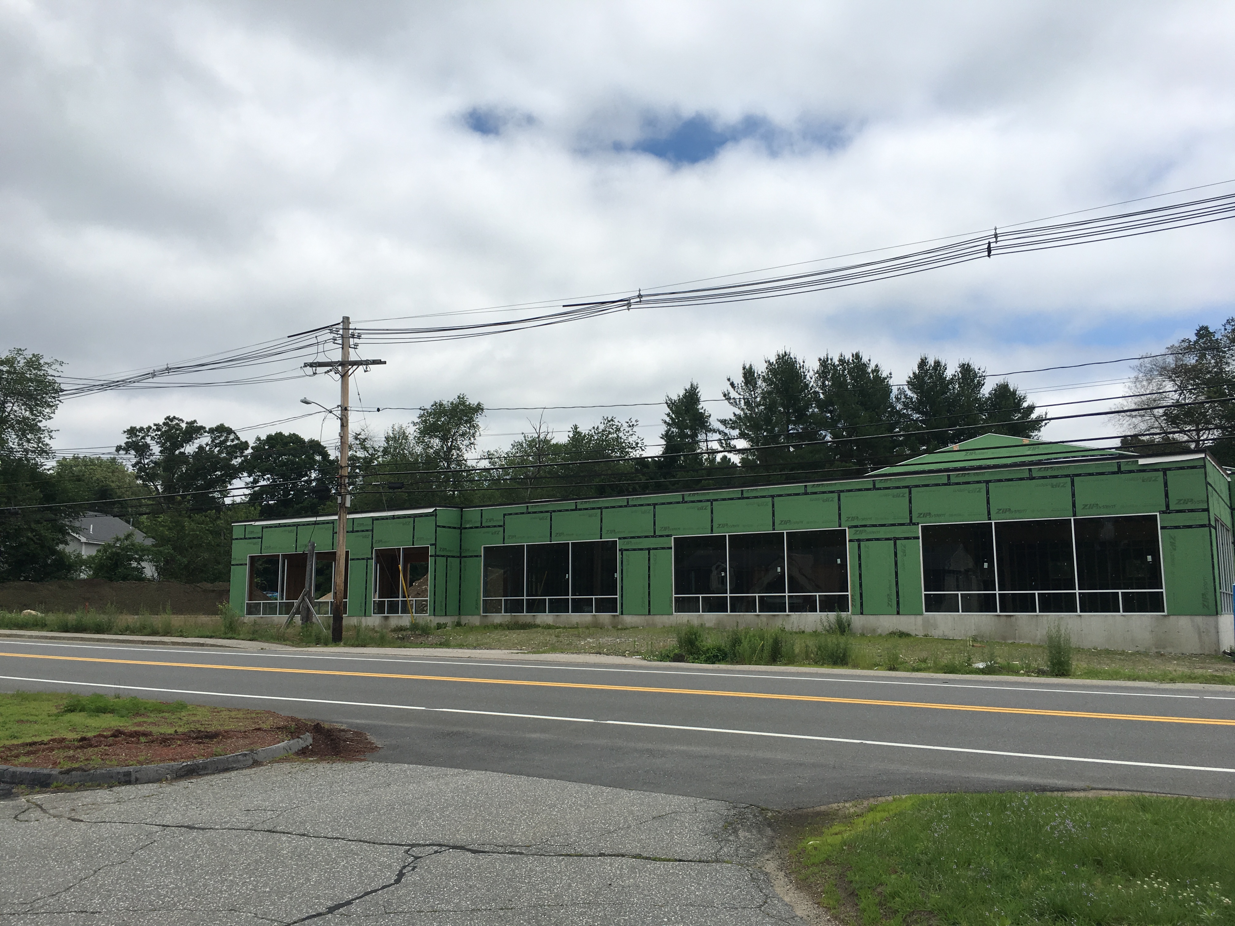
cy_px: 463
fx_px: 1035
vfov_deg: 48.2
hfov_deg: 61.7
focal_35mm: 29
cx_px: 618
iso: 25
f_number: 2.2
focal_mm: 4.15
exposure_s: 1/2262
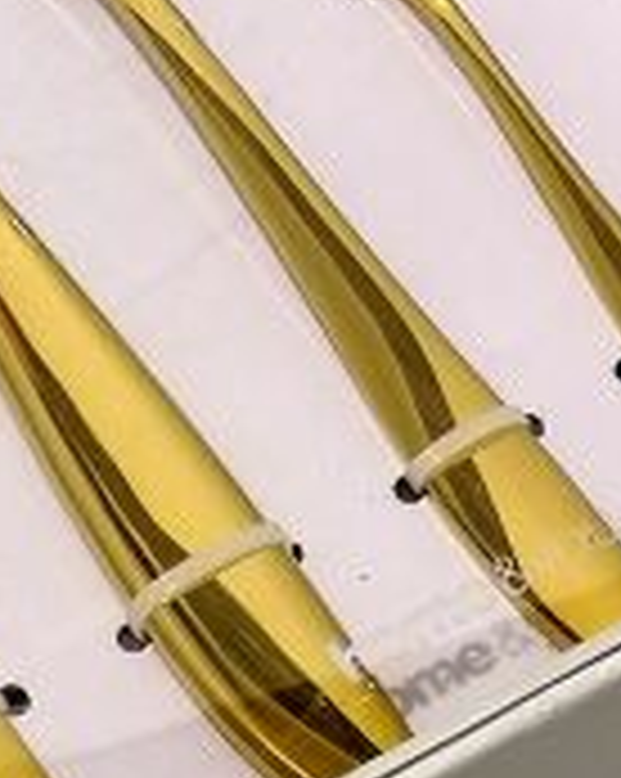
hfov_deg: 7.9
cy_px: 191
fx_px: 4488
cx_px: 90
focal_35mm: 195
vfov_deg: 9.9
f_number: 1.8
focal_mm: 4.75
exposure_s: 1/50
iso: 80
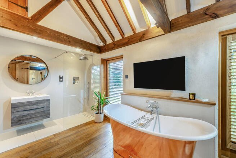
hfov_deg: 104.2
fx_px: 92
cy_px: 79
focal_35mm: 14
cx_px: 118
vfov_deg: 81.2
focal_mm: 14
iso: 100
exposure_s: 1/6
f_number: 8
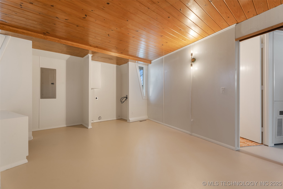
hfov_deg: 96.7
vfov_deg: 73.7
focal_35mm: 16
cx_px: 142
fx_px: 126
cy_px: 94
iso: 250
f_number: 9
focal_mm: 16
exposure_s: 1.6
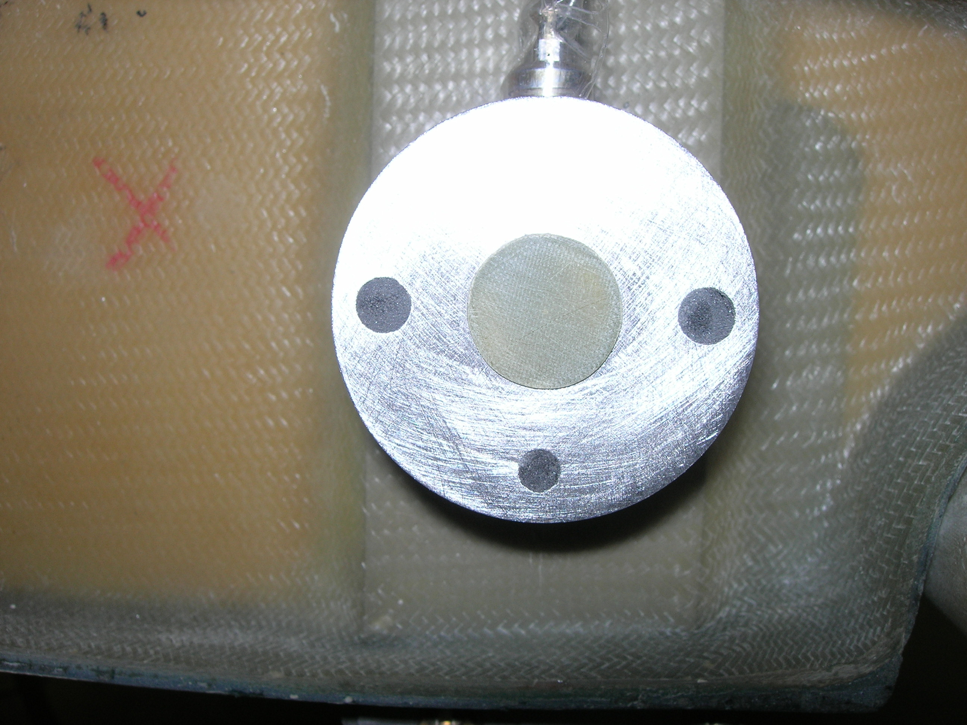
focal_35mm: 38
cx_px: 484
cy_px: 362
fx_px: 1062
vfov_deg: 37.7
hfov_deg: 49.0
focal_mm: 7.8
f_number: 4.8
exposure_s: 1/60.1
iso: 64
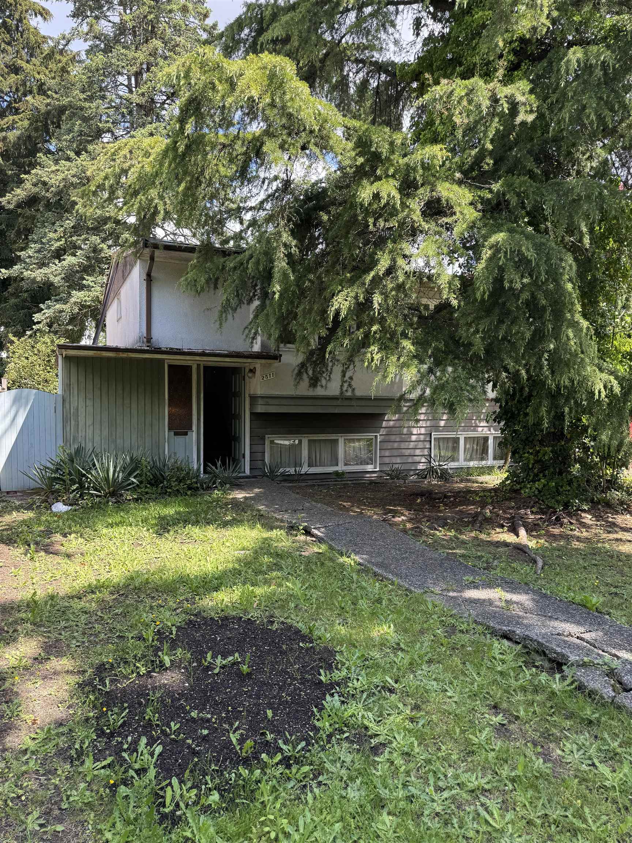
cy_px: 422
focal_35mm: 24
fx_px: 584
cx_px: 316
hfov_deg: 56.8
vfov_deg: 71.6
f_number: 1.78
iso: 80
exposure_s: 1/510
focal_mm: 6.76
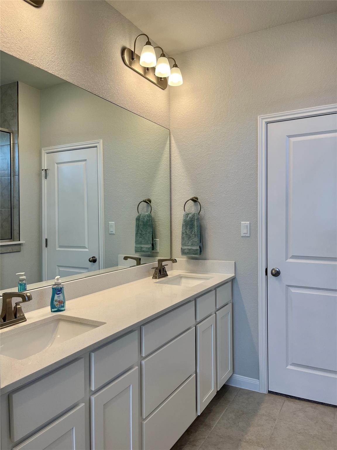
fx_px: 337
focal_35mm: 26
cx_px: 168
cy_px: 225
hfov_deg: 53.1
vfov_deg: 67.3
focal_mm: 5.1
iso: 32
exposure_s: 1/148
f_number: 1.6
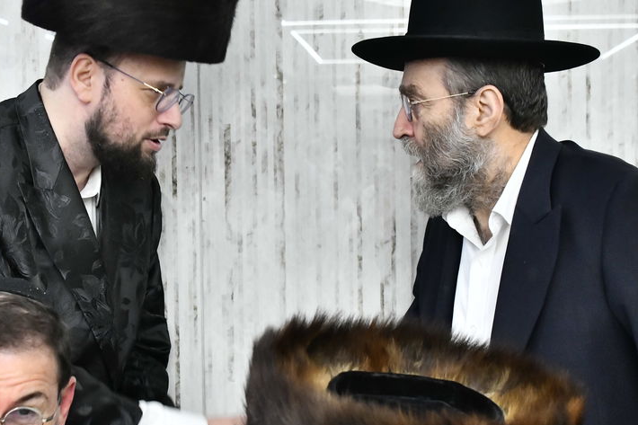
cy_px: 211
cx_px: 261
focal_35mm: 71
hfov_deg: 28.4
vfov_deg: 19.2
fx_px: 1258
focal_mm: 36
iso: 3200
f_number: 5.6
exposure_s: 1/100
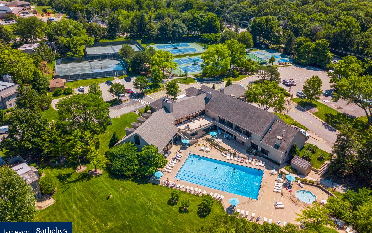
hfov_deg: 66.5
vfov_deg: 44.4
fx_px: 284
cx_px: 185
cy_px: 102
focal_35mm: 28
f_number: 2.2
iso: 100
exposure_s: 1/2500
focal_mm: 4.73
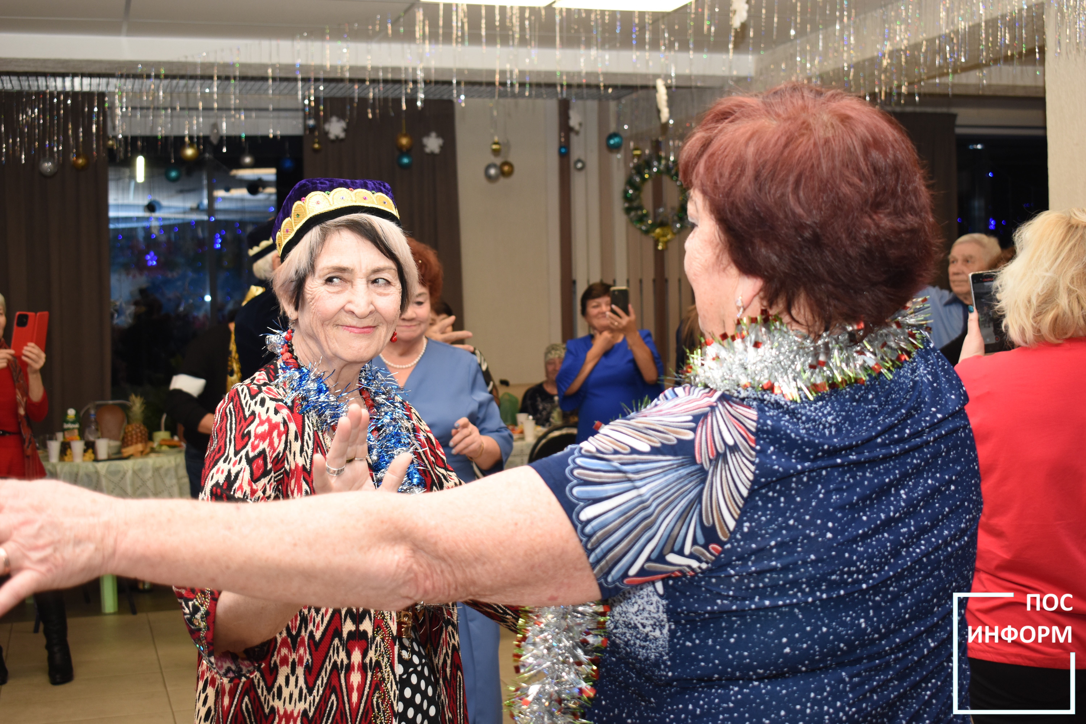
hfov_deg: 41.1
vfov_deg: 28.1
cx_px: 543
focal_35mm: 48
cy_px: 362
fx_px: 1448
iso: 400
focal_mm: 32
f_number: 5
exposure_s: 1/100
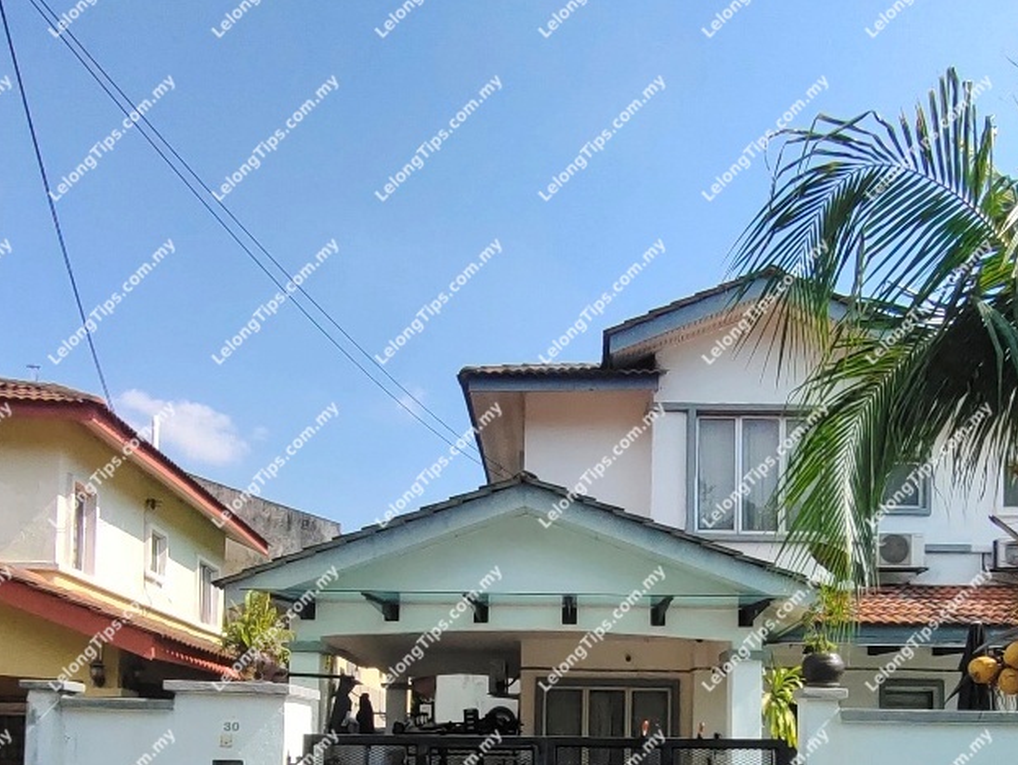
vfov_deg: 43.0
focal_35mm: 31
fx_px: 912
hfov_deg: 56.9
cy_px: 633
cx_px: 690
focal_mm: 1.66
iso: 50
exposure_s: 1/1356
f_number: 2.2
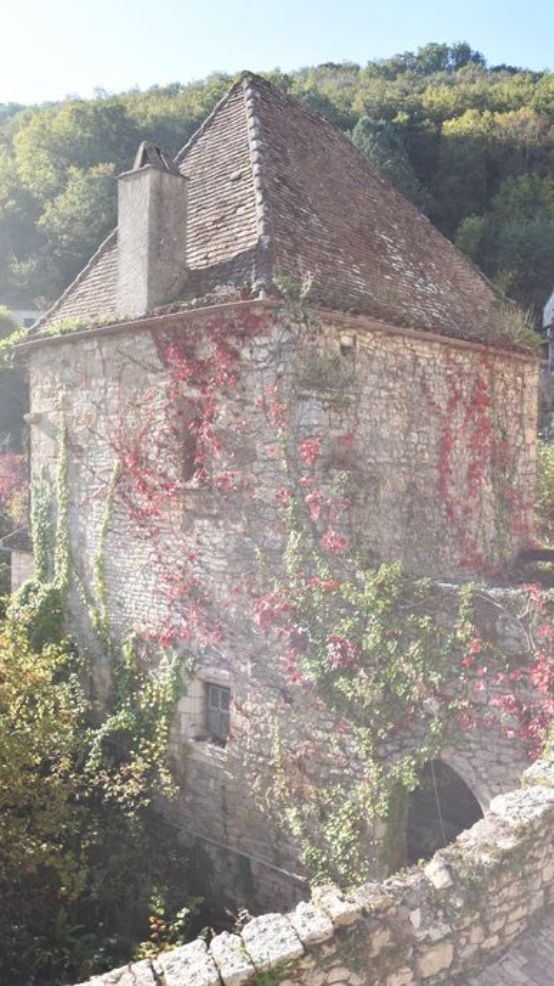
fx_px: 836
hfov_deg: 36.7
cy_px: 499
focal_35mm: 32
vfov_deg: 61.0
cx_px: 277
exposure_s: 1/250
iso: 400
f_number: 8
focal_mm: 20
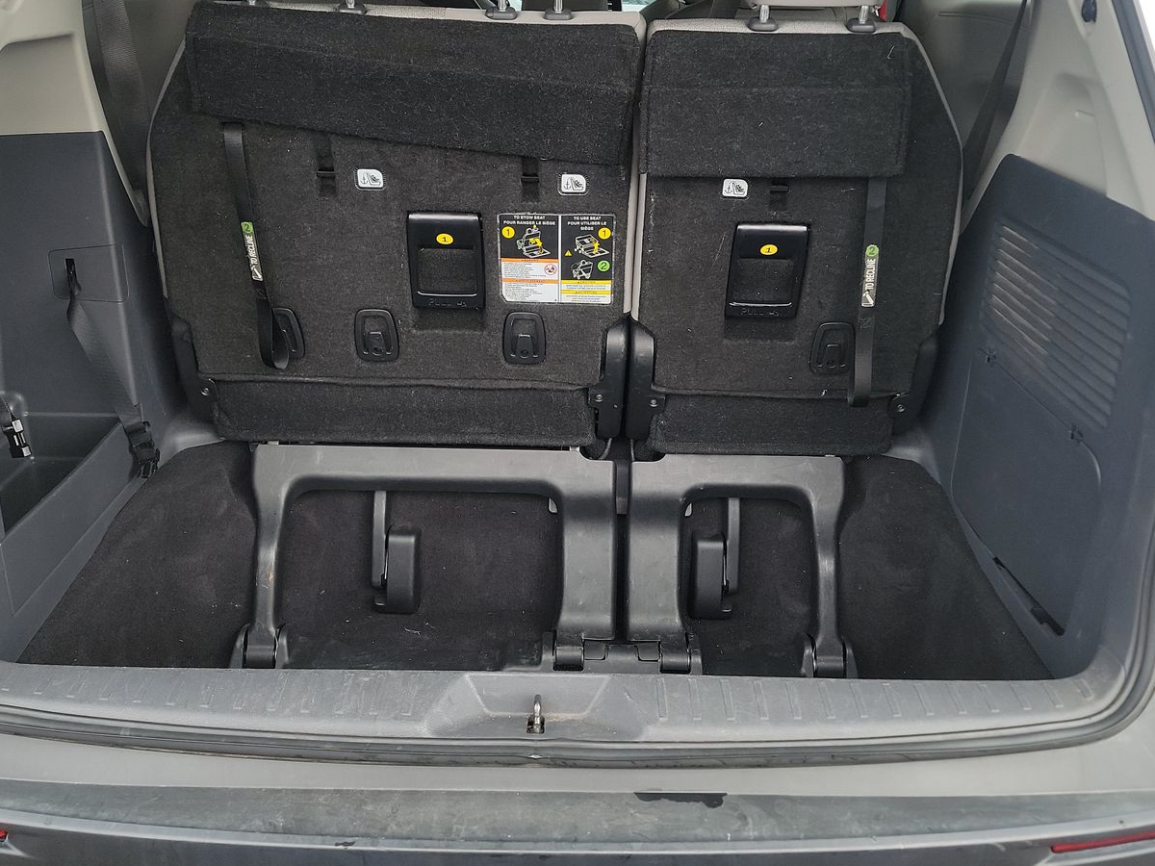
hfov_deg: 56.8
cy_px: 341
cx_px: 571
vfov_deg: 43.9
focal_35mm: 32
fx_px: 1068
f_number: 1.8
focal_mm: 6.7
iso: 79
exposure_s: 1/119
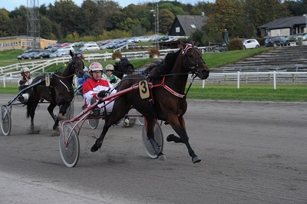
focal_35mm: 105
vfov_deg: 13.0
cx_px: 154
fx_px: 895
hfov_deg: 19.5
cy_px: 102
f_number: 10
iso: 3200
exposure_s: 1/400
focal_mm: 105
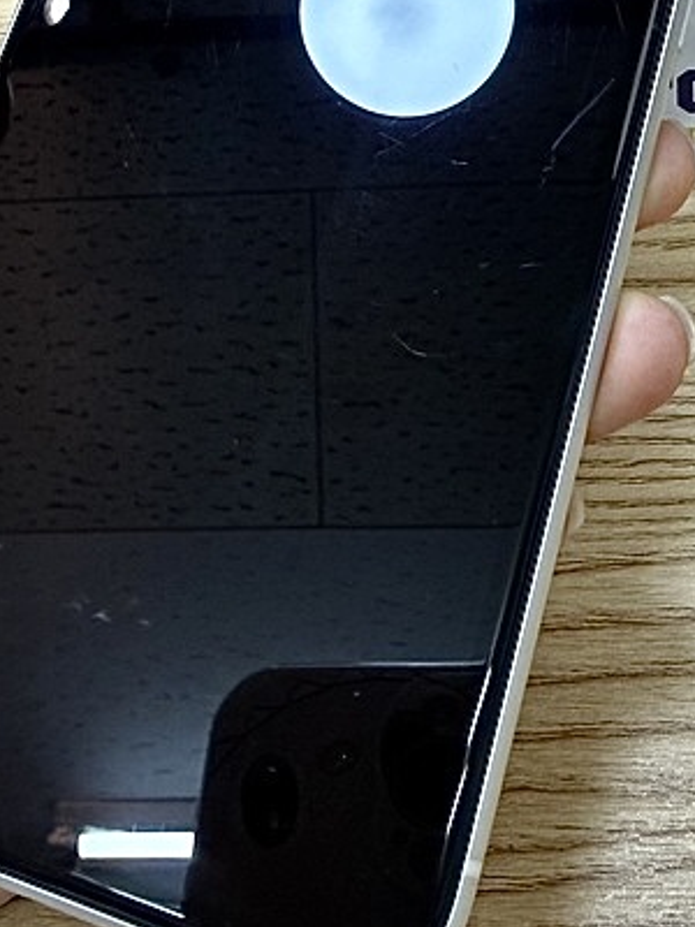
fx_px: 1446
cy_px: 197
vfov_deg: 34.5
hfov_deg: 27.0
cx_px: 300
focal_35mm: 54
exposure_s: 1/120
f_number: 2.2
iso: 160
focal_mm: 2.22
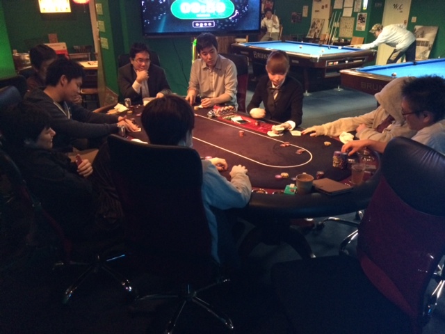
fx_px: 386
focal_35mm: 30
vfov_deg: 46.8
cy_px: 167
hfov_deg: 60.0
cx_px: 222
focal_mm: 4.12
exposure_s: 1/15
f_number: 2.2
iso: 500
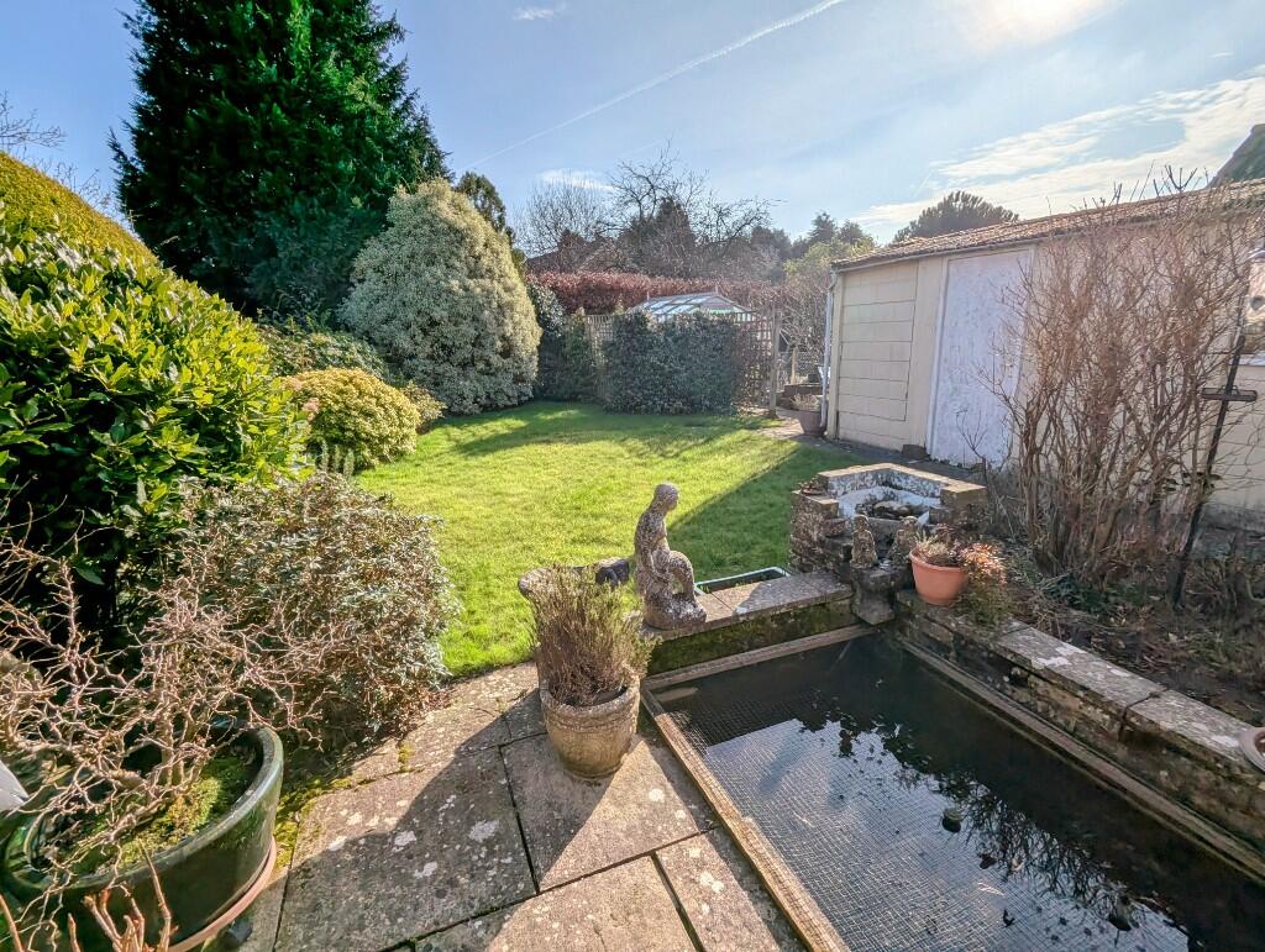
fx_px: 586
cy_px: 476
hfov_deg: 94.4
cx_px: 632
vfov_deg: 78.2
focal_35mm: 16
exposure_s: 1/5155
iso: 38
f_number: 2.2
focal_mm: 2.35
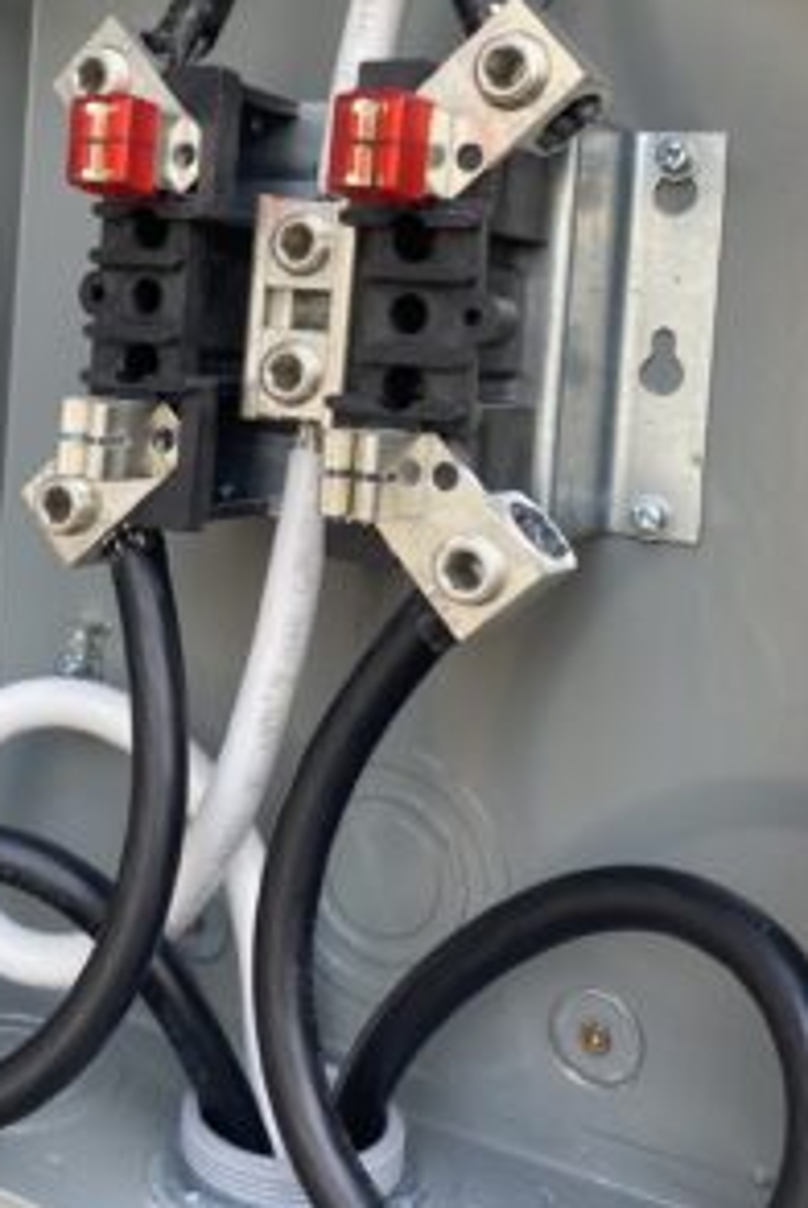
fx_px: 1545
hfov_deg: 28.8
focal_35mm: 46
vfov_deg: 41.9
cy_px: 365
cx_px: 198
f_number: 1.8
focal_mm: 4.25
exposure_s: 1/122
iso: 32
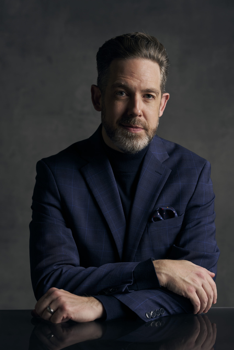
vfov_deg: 29.7
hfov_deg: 20.0
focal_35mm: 68
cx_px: 117
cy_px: 175
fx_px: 663
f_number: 4
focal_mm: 68
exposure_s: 1/160
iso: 100
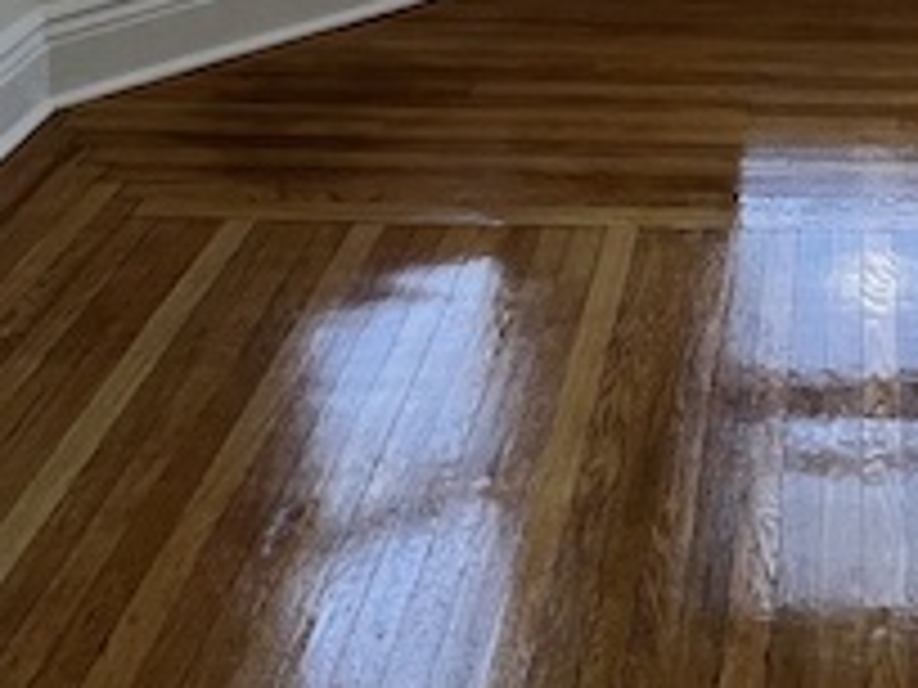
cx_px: 914
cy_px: -540
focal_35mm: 51
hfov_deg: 34.2
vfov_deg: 20.5
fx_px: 1352
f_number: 1.8
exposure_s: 1/99
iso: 64
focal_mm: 1.57
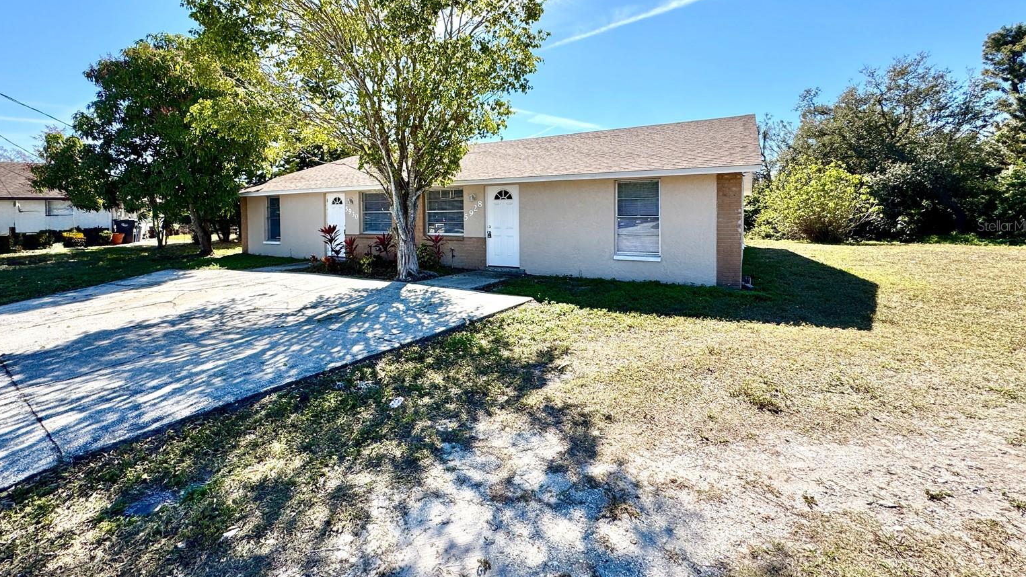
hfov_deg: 99.4
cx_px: 503
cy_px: 225
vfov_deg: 66.3
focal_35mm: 16
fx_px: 435
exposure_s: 1/1346
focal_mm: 2.22
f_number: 2.2
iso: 50
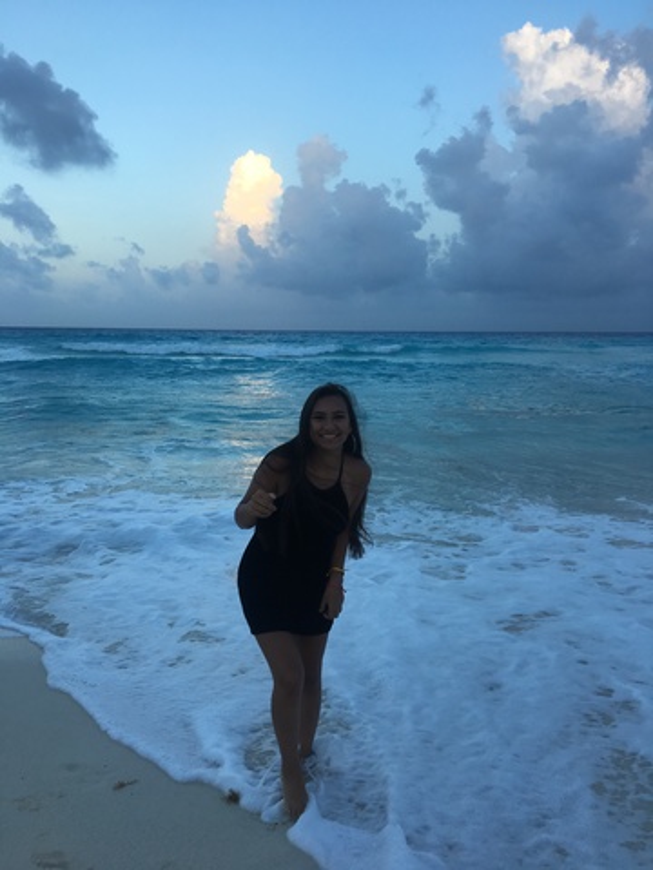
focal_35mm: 29
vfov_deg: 61.7
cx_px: 326
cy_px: 435
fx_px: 729
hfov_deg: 48.2
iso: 25
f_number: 2.2
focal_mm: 4.15
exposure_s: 1/222
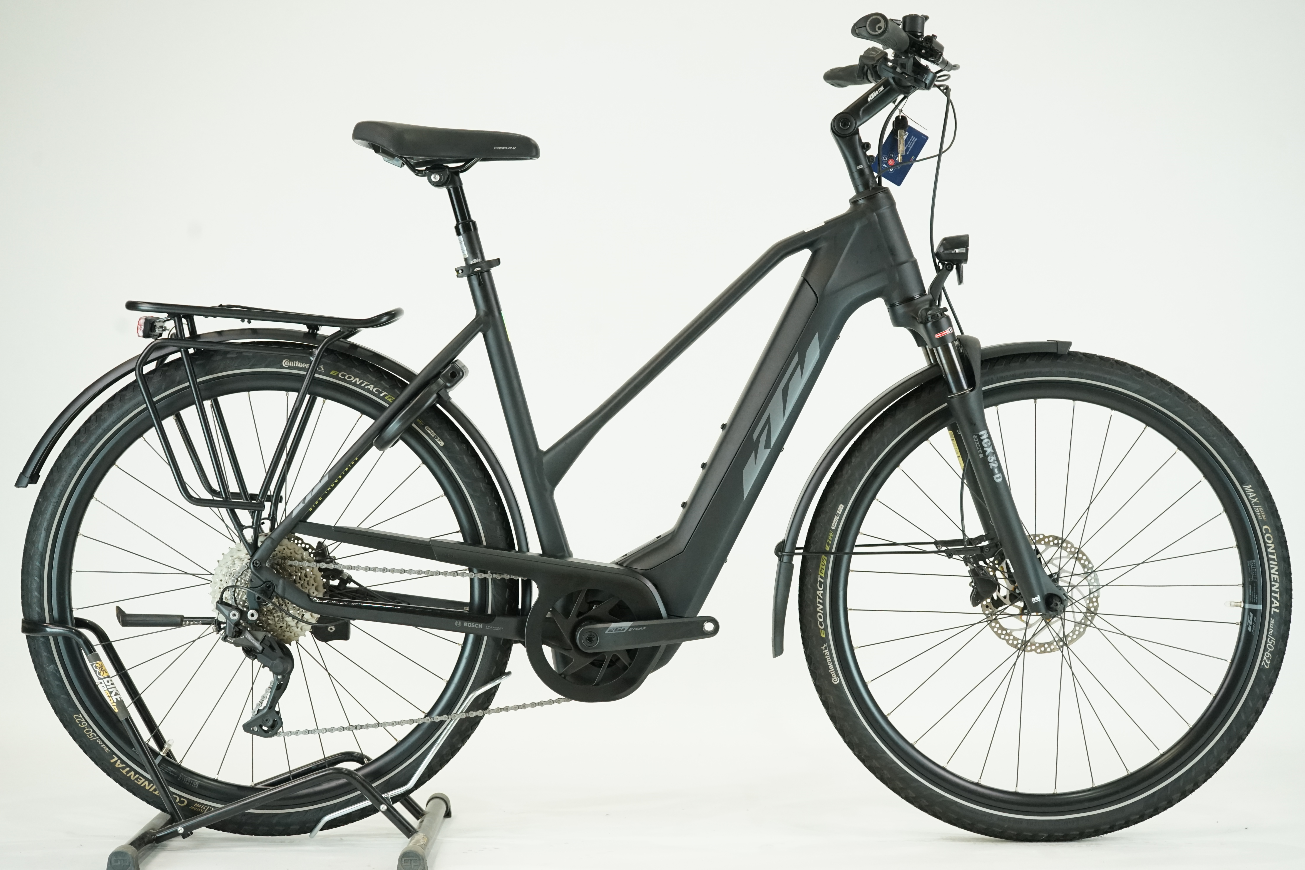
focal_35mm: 54
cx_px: 652
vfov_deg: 25.1
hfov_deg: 36.9
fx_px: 1957
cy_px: 435
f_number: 6.3
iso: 2500
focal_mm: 54
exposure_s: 1/200
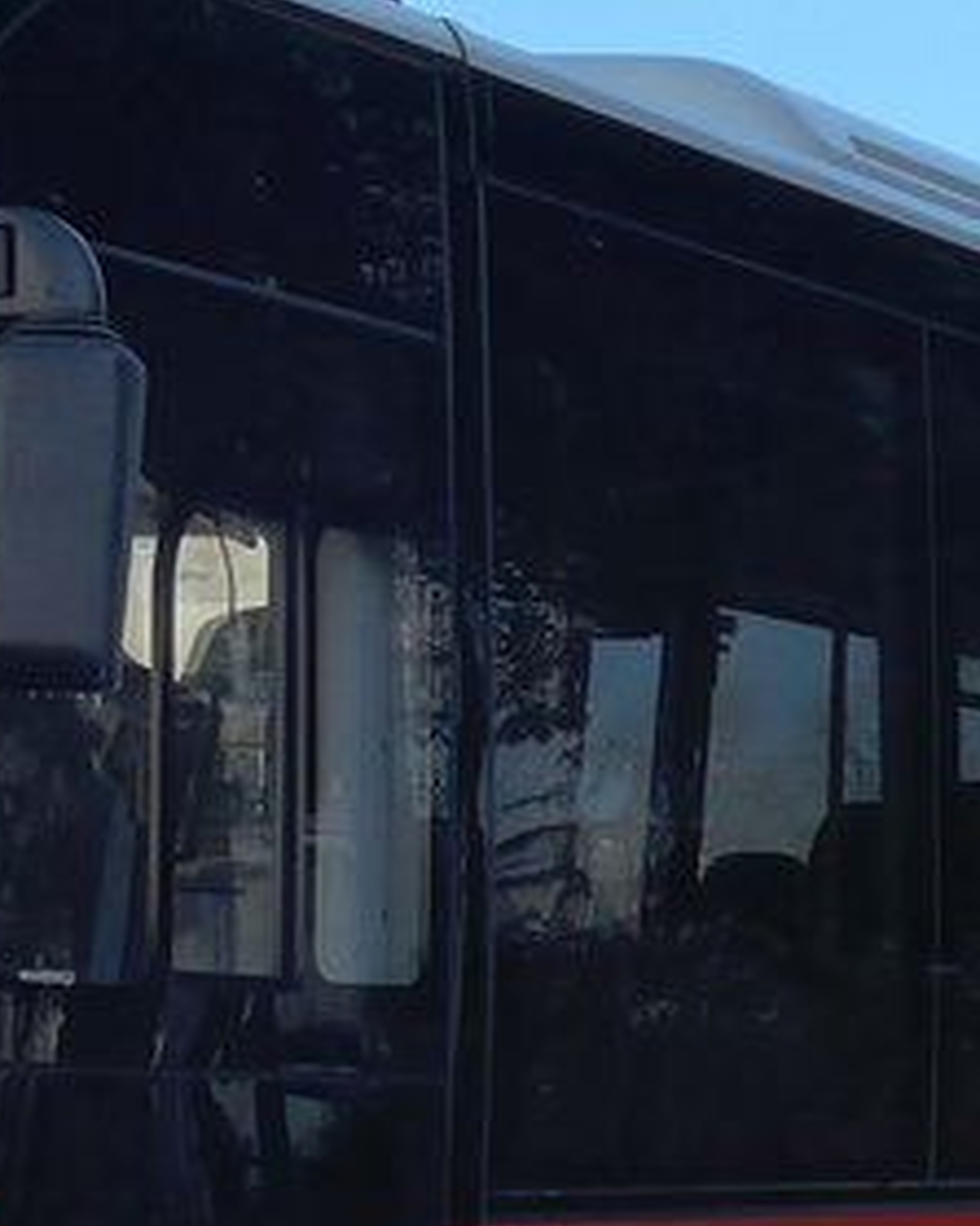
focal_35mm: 164
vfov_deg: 11.8
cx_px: -31
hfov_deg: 9.3
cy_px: 637
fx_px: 5949
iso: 160
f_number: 2.8
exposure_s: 1/800
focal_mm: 8
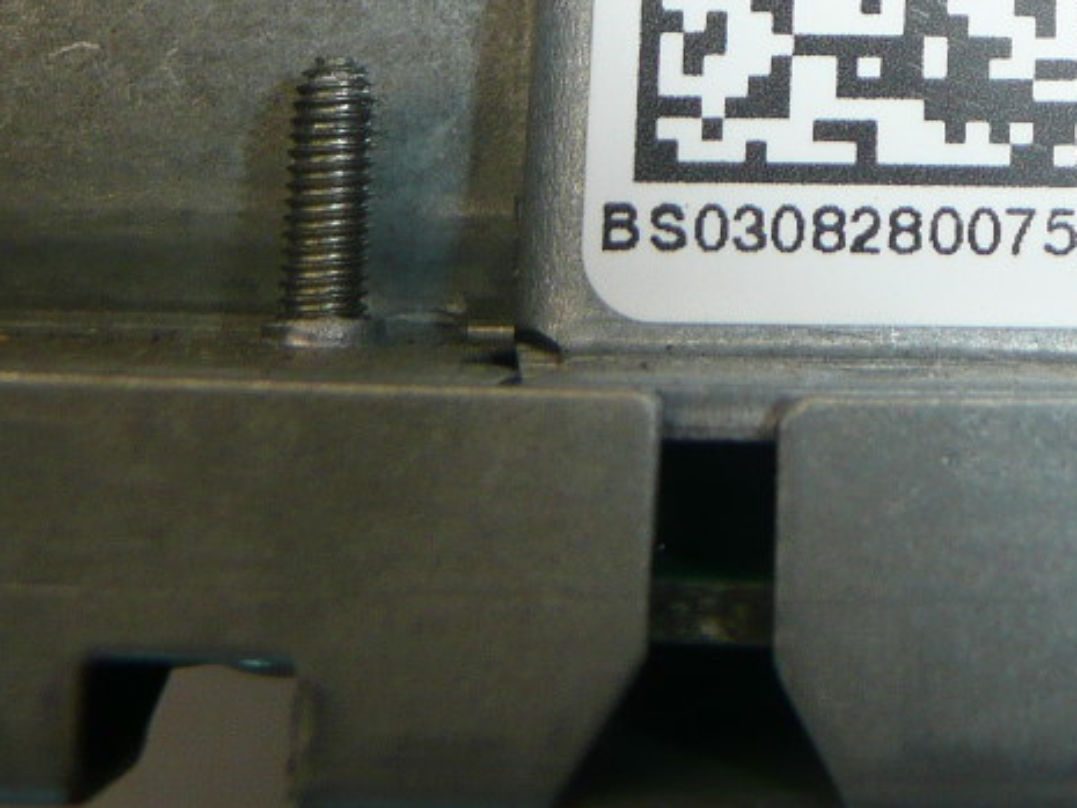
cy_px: -264
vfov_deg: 17.8
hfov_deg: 23.7
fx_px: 2396
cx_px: 1184
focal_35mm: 77
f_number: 3.3
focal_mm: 4.6
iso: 100
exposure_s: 1/160
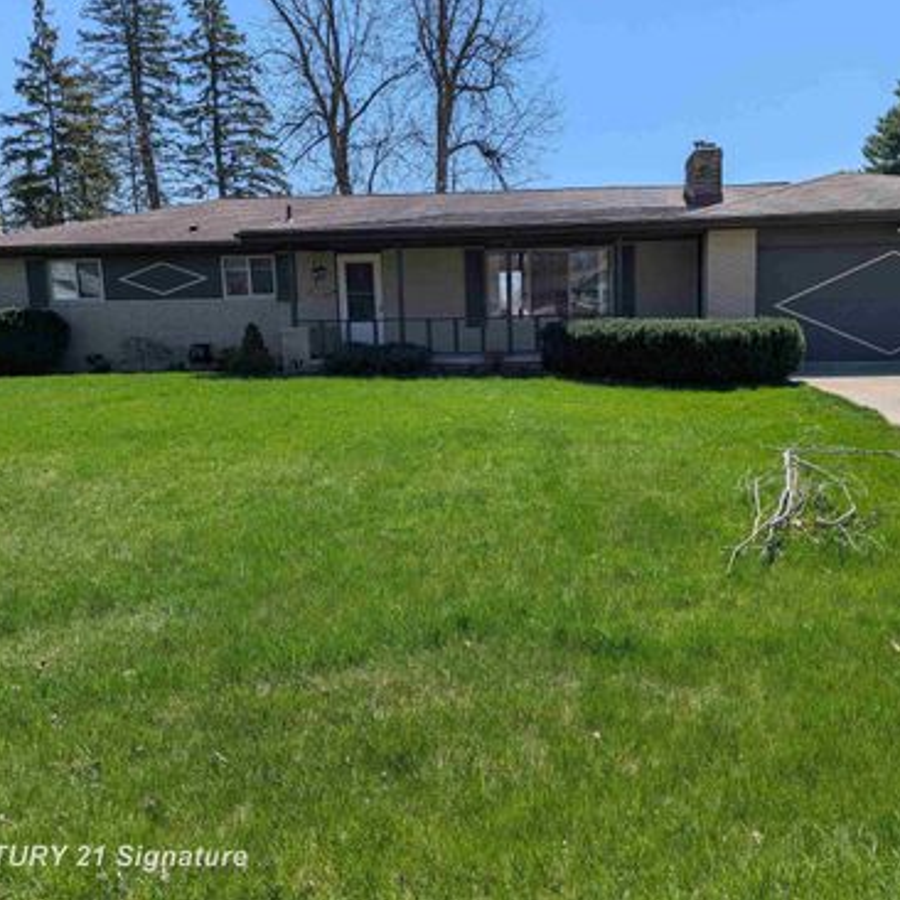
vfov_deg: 55.6
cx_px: 509
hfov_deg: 55.4
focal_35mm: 29
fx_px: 853
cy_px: 440
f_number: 1.85
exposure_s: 1/2762
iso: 45
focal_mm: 6.81
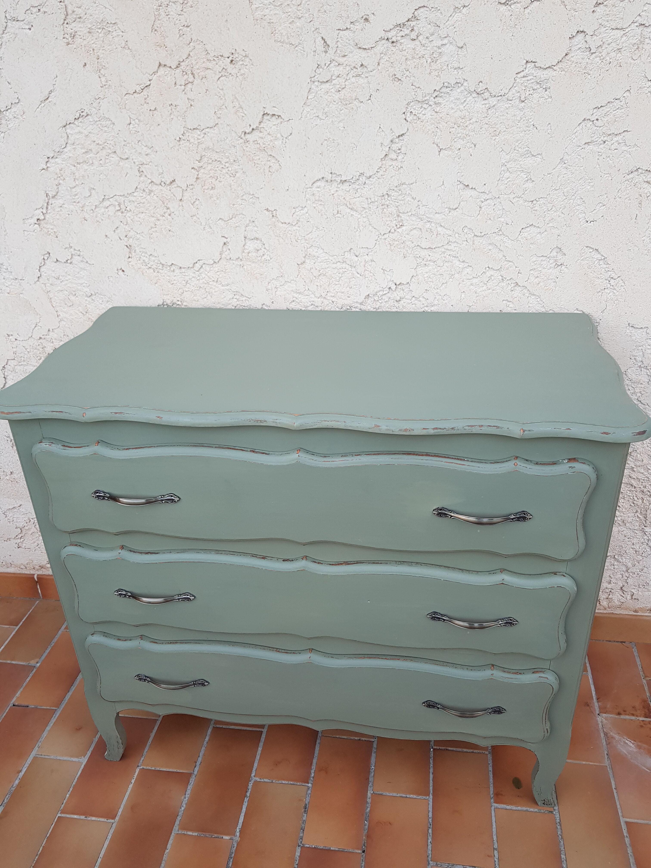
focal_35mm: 26
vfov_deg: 67.3
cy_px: 434
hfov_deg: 53.1
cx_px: 326
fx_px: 652
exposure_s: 1/50
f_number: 1.7
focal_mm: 4.3
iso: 64
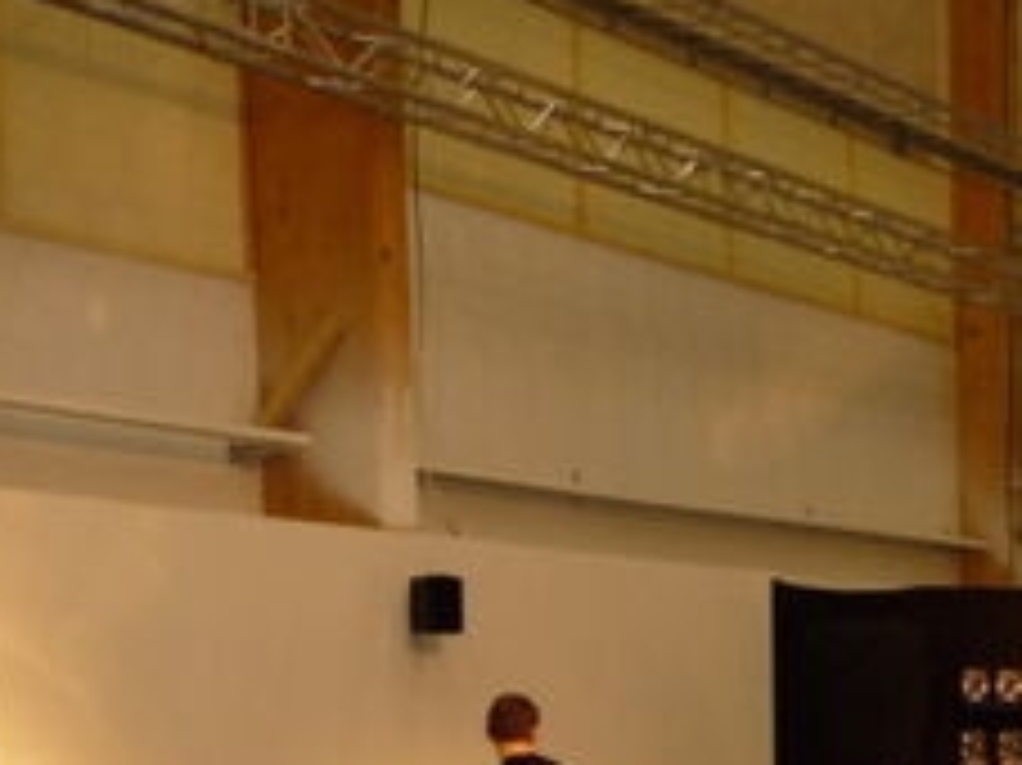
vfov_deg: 17.6
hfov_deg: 21.7
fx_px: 2331
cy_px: 963
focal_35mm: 79
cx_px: 1418
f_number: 3.3
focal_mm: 4.7
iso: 320
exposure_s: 1/30
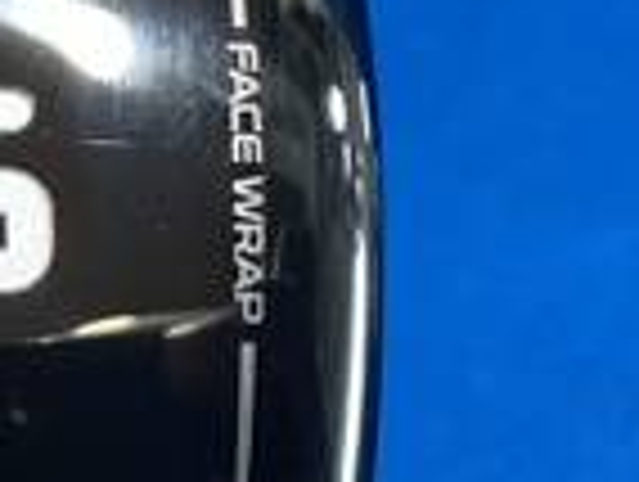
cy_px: 194
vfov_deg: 12.7
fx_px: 2163
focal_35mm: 117
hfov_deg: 14.4
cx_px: -585
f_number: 1.8
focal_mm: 4.25
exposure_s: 1/60
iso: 250
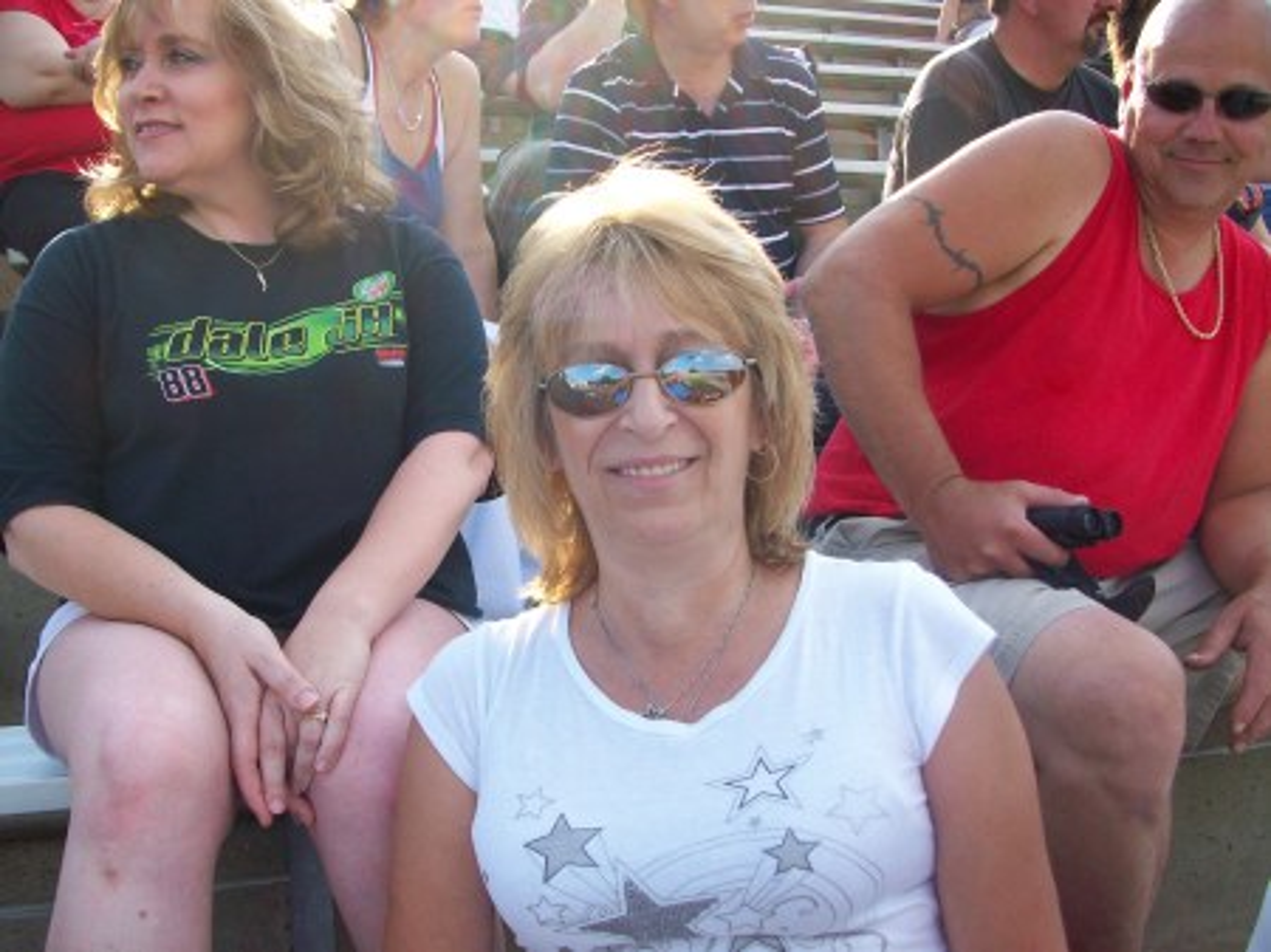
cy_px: 476
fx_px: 1248
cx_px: 636
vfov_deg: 41.8
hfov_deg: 54.0
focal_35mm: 34
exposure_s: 1/377
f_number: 2.8
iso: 80
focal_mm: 5.7
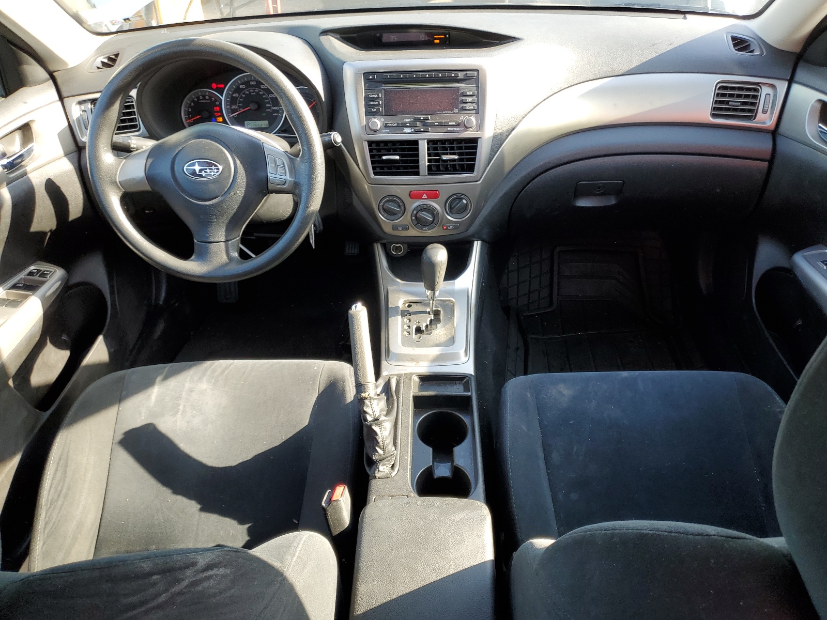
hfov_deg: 67.3
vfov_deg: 53.1
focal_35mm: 26
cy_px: 310
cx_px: 414
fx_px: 621
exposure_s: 1/147
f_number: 1.5
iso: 50
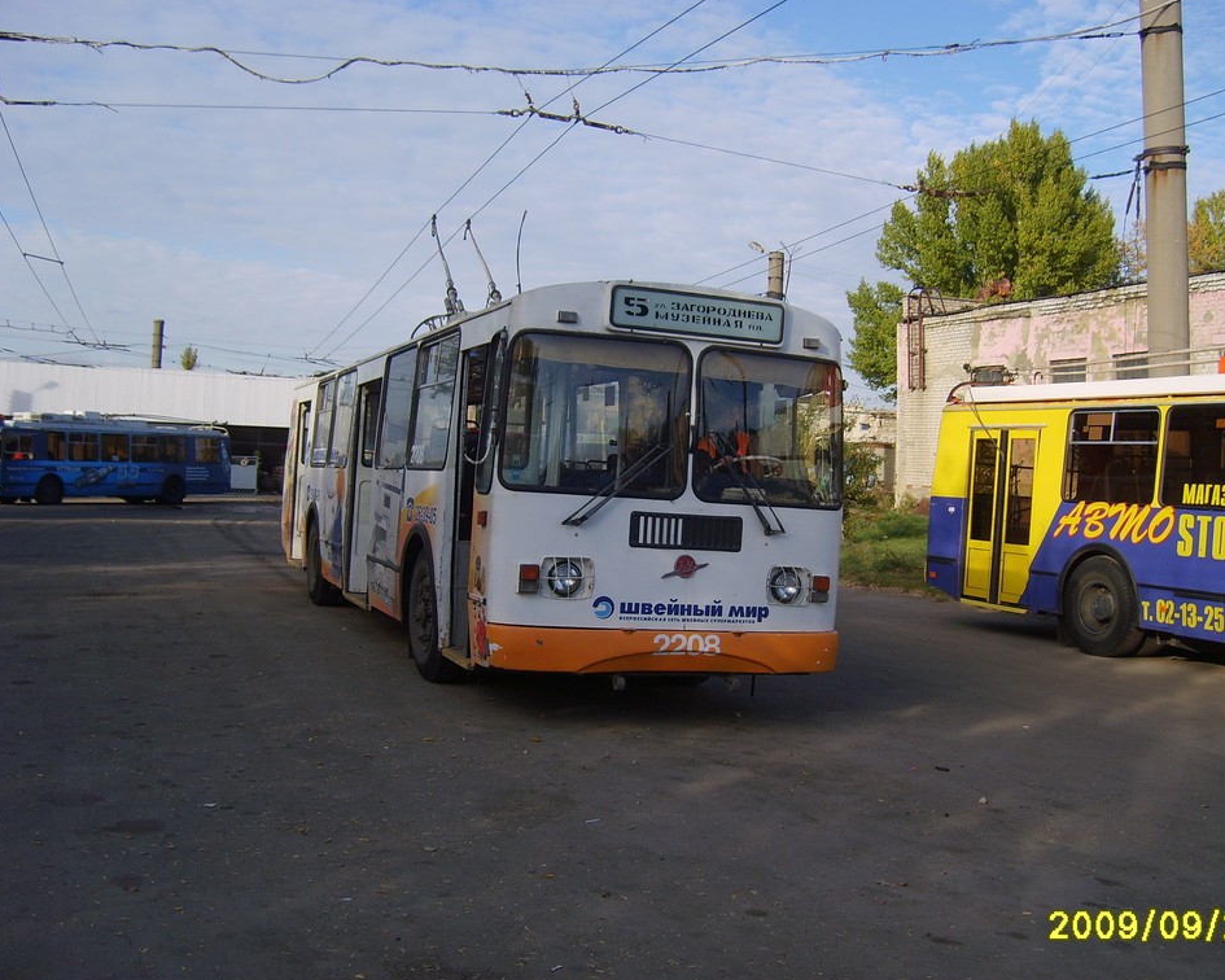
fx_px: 1341
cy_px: 489
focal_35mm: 37
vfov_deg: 40.1
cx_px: 649
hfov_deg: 49.1
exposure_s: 1/1000
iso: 50
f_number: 2.8
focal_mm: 5.8
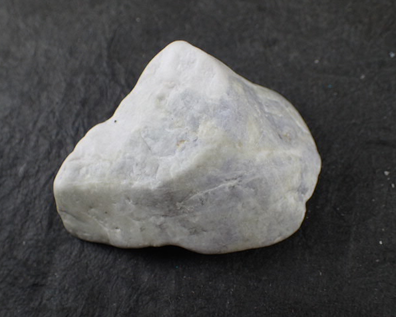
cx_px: 195
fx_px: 492
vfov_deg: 35.7
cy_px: 158
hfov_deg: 43.8
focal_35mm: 42
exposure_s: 1/160
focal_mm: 7.34
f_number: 2.8
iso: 100
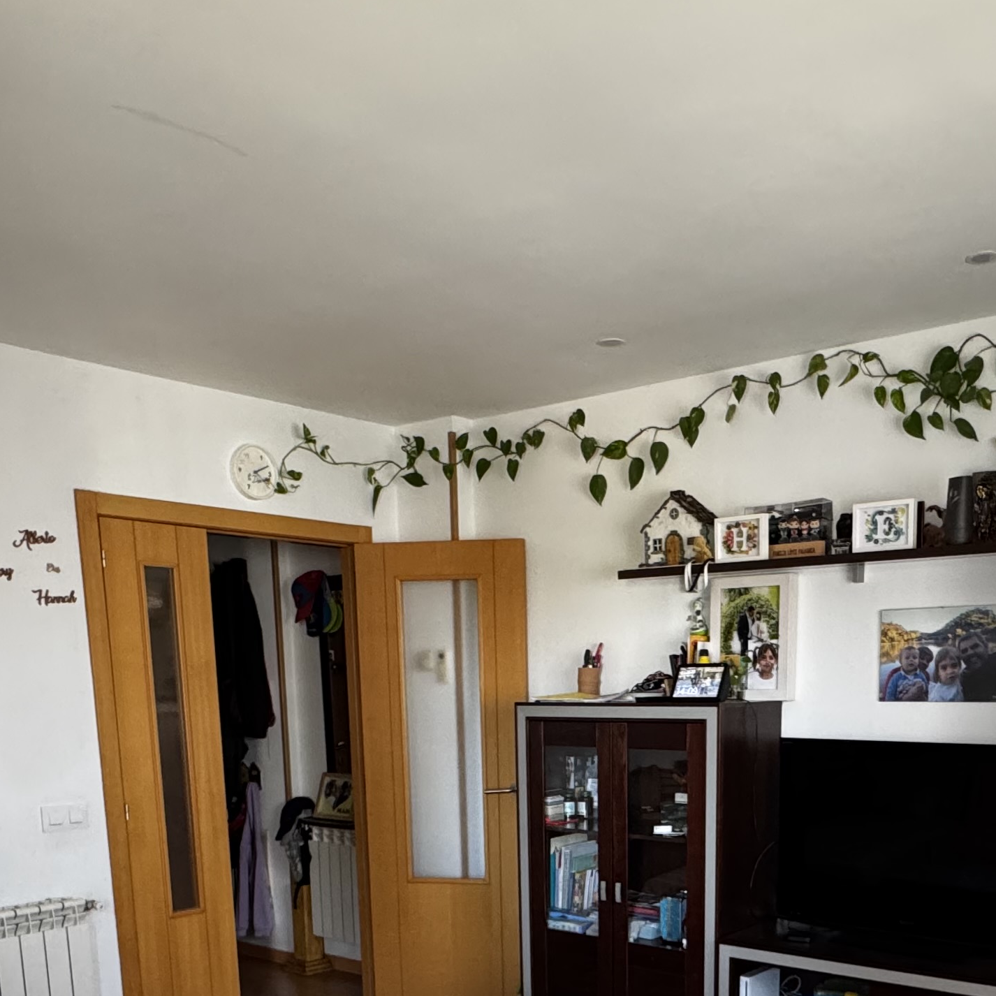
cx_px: 578
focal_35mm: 35
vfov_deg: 42.8
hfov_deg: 47.0
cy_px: 914
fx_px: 1139
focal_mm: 2.22
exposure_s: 1/60
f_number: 2.2
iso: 400
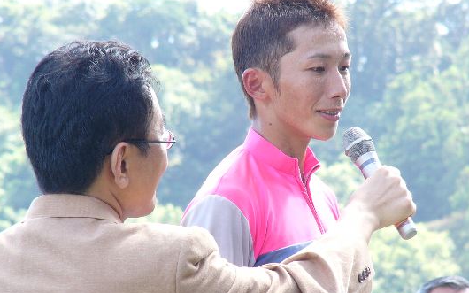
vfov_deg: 3.4
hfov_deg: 5.5
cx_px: 279
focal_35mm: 385
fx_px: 4920
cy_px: 191
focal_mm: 50.2
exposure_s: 1/40
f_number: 2.8
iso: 50
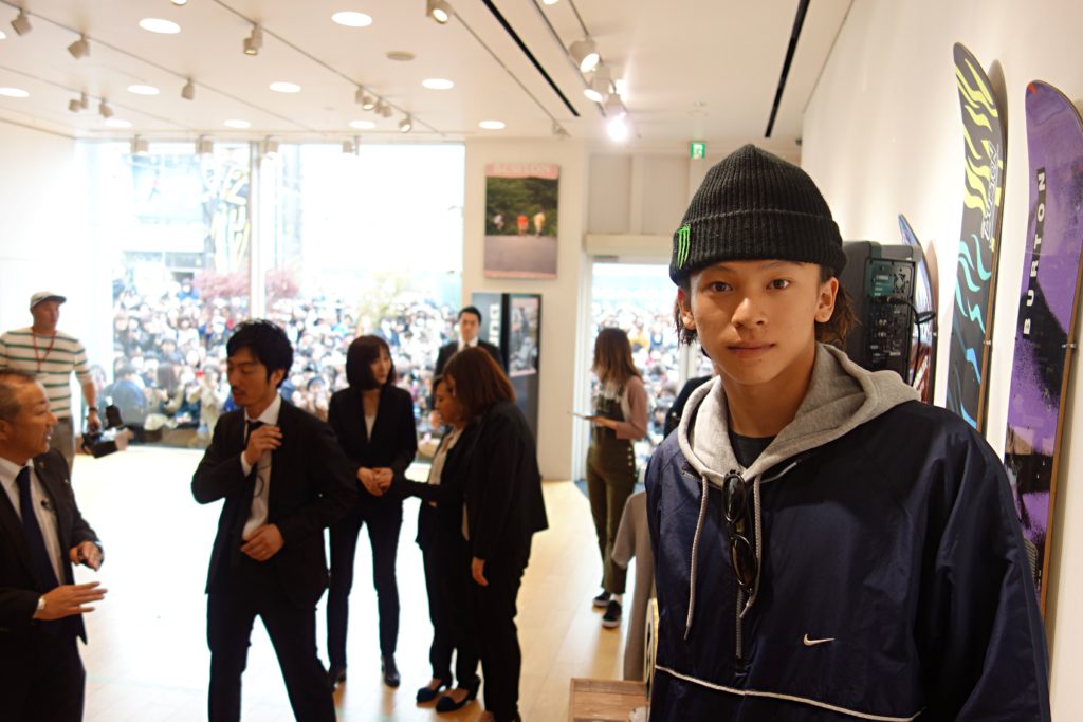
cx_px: 542
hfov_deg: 65.5
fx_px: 842
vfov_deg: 46.4
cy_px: 361
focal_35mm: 28
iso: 125
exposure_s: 1/160
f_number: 2
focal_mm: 10.4
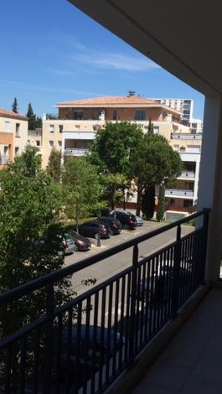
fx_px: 449
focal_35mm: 43
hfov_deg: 27.7
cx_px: 85
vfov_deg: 47.3
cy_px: 200
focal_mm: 4.15
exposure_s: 1/2283
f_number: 2.2
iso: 32
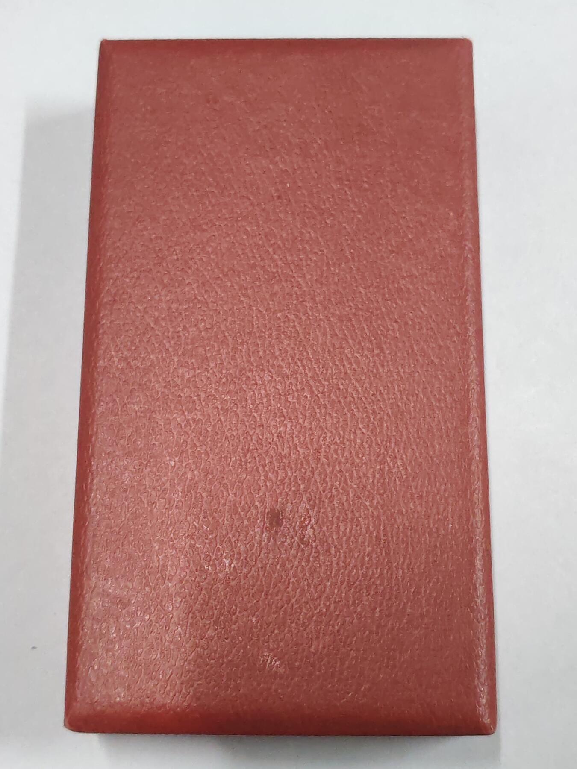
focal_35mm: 54
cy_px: 384
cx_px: 288
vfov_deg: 35.5
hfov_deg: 27.0
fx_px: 1200
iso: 1000
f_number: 1.95
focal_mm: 5.52
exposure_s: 1/50
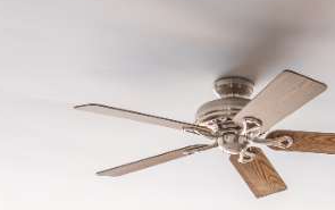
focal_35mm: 88
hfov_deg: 23.4
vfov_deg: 12.7
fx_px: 804
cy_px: 442
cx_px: 228
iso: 100
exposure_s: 1/30
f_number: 7.1
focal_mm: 17
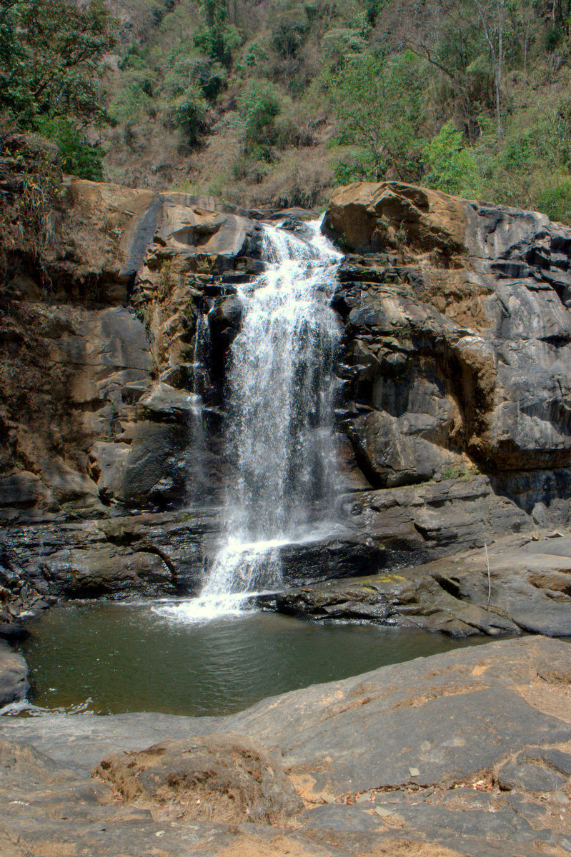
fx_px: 643
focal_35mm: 27
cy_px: 428
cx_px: 286
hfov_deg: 47.9
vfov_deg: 67.4
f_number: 22
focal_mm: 18
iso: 800
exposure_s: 1/200
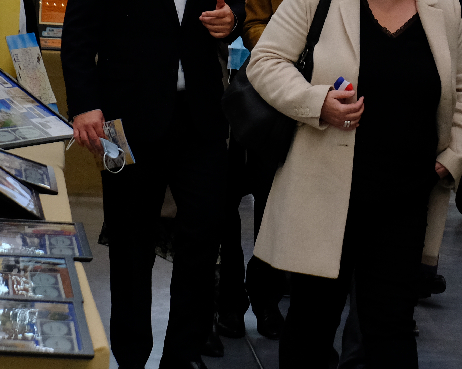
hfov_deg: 9.2
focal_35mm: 208
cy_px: 36
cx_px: 429
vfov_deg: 7.4
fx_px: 2844
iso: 1600
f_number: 4.7
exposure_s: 1/450
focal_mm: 43.9
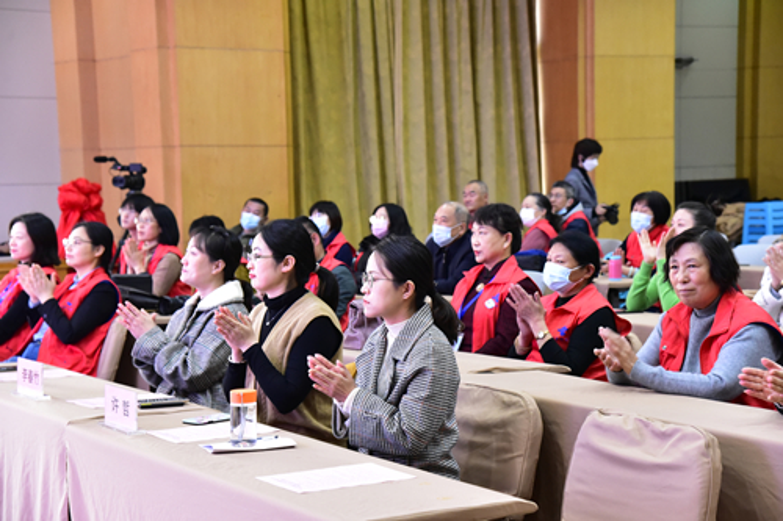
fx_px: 1435
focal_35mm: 66
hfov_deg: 30.5
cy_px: 260
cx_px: 392
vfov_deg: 20.6
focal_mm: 66
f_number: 5
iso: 6400
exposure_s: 1/50
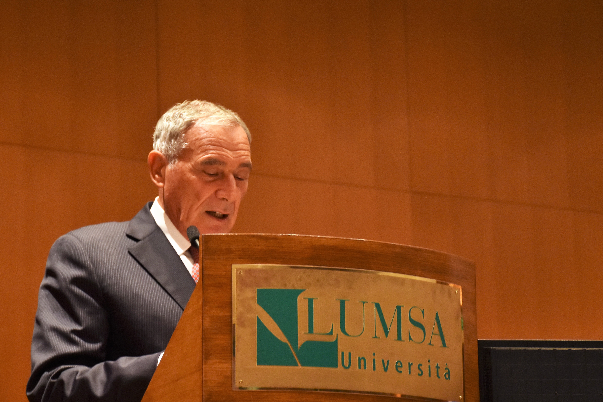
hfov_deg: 14.3
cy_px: 245
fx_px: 2406
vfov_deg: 9.5
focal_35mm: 144
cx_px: 278
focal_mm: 75
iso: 640
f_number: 5
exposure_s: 1/20
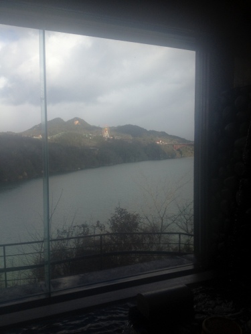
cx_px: 126
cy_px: 167
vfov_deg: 52.6
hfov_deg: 40.7
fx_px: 338
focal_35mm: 35
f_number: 2.4
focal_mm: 4.28
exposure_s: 1/1175
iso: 64
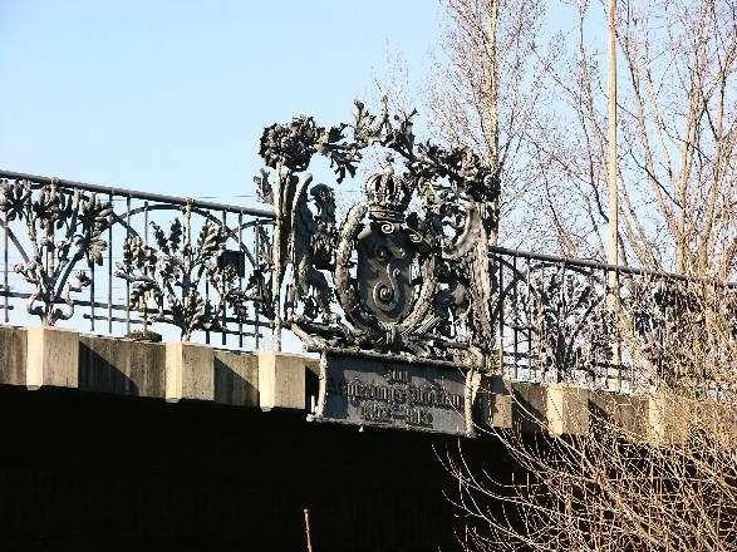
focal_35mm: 160
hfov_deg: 12.4
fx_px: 3406
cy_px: 276
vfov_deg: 9.3
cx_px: 368
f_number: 5.6
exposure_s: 1/159
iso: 50
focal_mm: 41.1
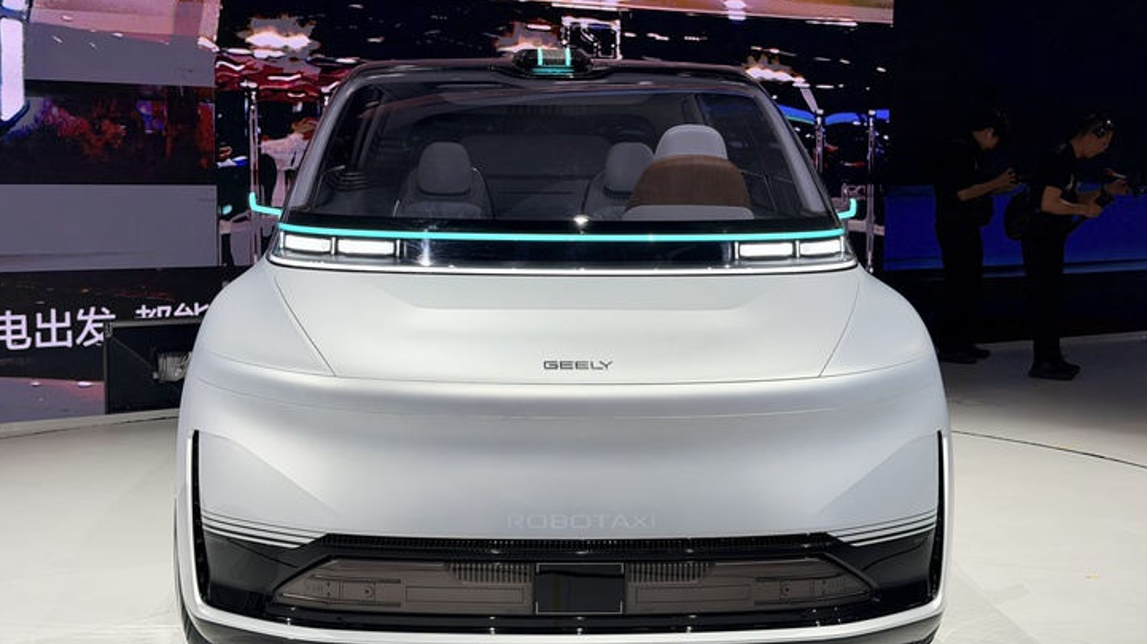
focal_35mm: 53
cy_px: 328
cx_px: 571
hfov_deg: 39.2
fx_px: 1611
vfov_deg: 22.6
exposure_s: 1/278
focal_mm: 6.76
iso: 64
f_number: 1.78
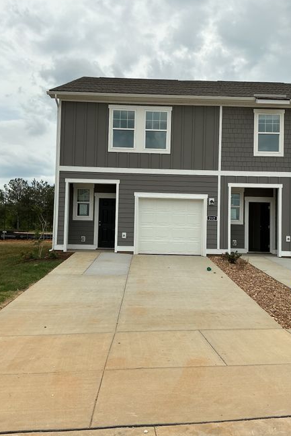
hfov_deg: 42.3
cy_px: 214
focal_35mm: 31
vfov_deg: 60.3
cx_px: 154
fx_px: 376
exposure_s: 1/2538
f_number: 1.8
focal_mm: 3
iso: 25
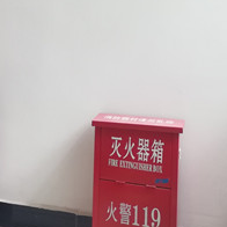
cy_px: 31
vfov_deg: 23.2
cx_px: -97
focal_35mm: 73
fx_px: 542
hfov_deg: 20.7
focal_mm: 3.83
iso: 160
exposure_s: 1/50
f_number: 1.8
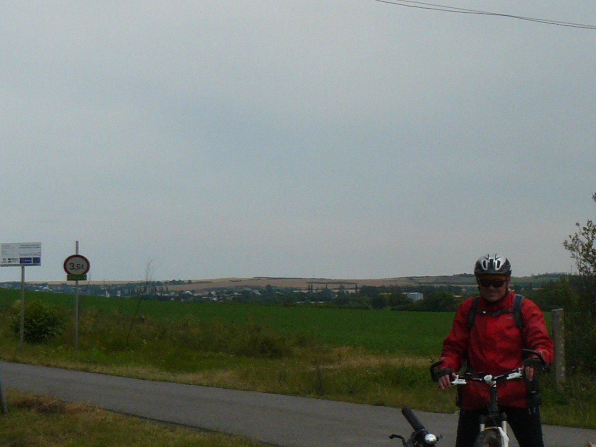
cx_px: 618
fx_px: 1464
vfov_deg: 17.3
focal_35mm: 85
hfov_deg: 22.0
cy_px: 283
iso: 100
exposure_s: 1/500
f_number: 7.1
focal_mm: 6
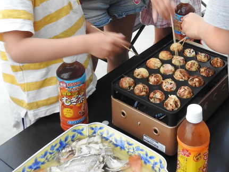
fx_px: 377
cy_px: -17
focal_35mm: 57
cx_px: 157
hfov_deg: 33.4
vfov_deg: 24.0
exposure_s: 1/15
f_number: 3.3
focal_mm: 4.3
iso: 400
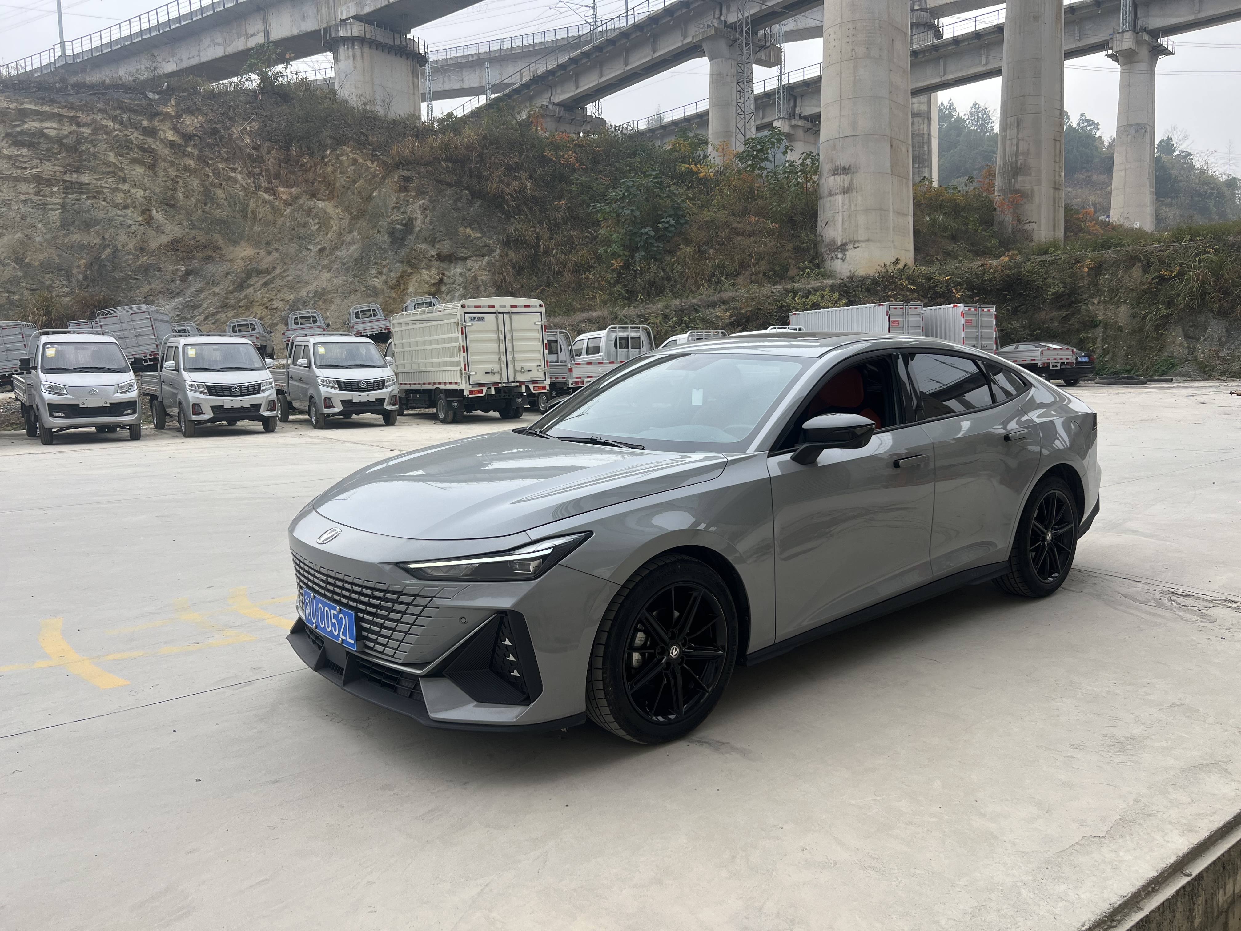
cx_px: 620
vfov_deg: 53.1
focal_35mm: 26
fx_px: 932
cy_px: 466
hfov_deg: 67.3
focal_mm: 5.7
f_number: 1.5
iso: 50
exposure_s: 1/1135
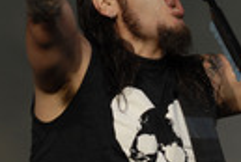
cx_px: 155
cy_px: 50
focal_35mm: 581
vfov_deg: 2.4
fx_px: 3900
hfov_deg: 3.5
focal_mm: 125
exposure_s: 1/500
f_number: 4
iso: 100
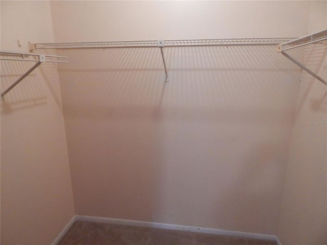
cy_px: 122
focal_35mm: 22
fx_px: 208
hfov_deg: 76.4
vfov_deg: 61.0
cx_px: 164
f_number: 3
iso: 400
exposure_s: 1/25
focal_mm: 4
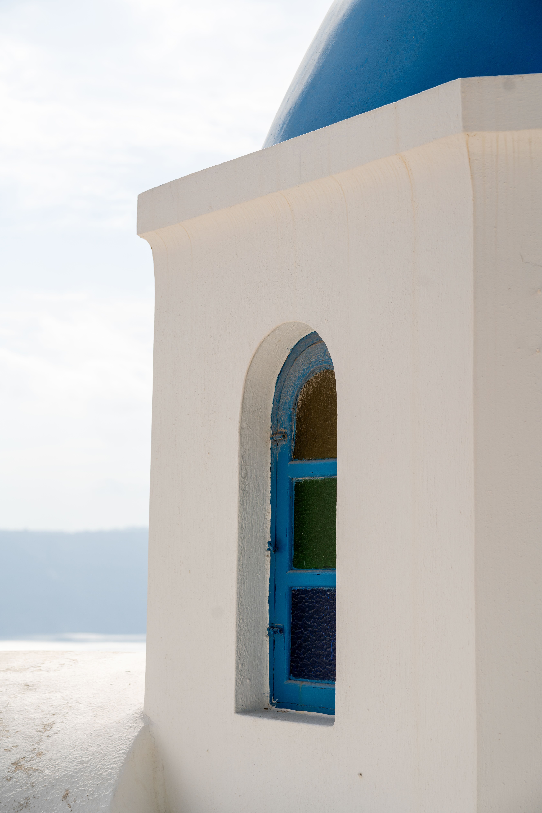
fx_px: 1919
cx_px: 271
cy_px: 406
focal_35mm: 85
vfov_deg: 23.9
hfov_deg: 16.1
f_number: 5
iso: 100
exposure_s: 1/1000
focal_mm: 85
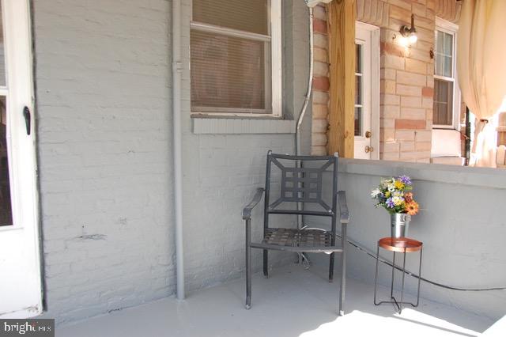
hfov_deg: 62.0
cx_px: 253
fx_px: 421
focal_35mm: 30
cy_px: 168
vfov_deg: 43.6
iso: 360
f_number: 5.6
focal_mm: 20
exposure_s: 1/125
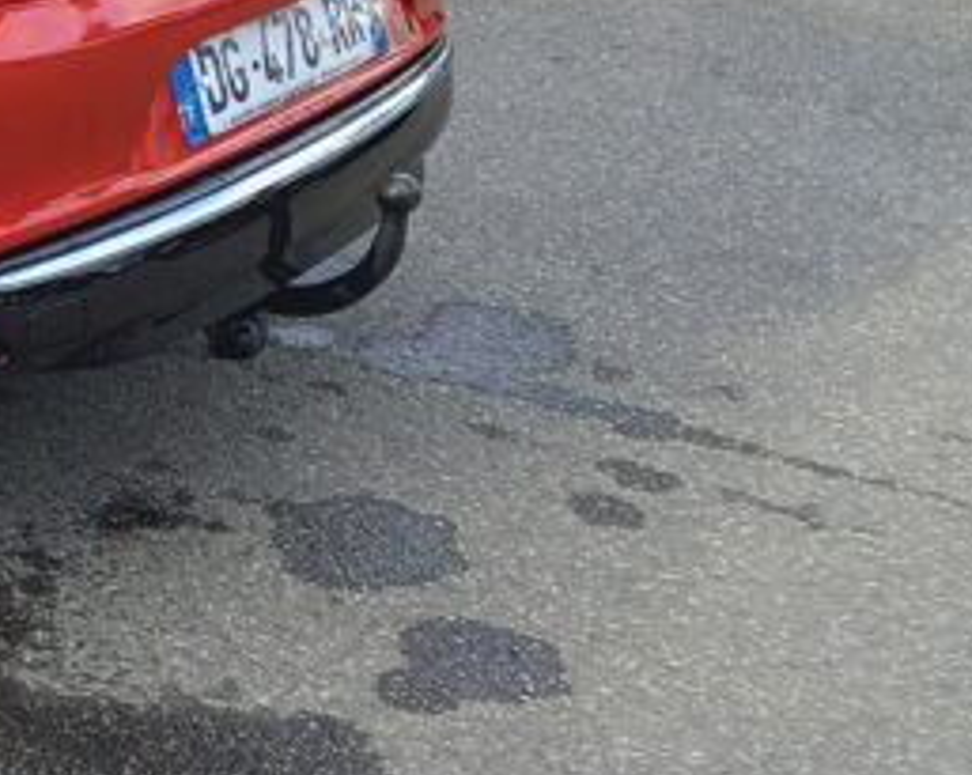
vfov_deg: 19.8
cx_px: -518
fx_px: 2184
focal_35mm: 76
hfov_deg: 21.0
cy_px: 117
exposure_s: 1/129
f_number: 2
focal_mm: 4.6
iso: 25
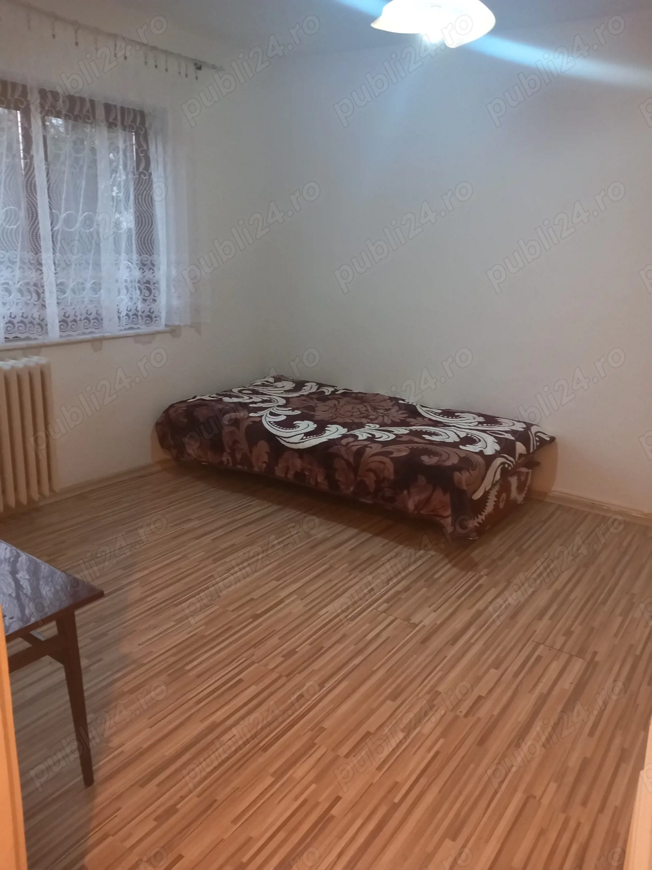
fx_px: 678
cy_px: 435
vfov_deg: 65.3
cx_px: 326
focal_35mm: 27
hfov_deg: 51.3
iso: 320
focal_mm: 4
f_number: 1.8
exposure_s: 1/25
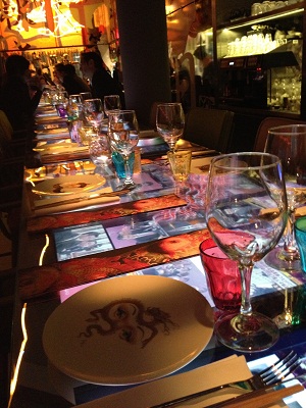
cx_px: 153
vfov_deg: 52.6
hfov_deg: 40.7
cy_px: 204
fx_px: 413
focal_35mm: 35
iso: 640
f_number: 2.4
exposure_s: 1/15
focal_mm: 4.28
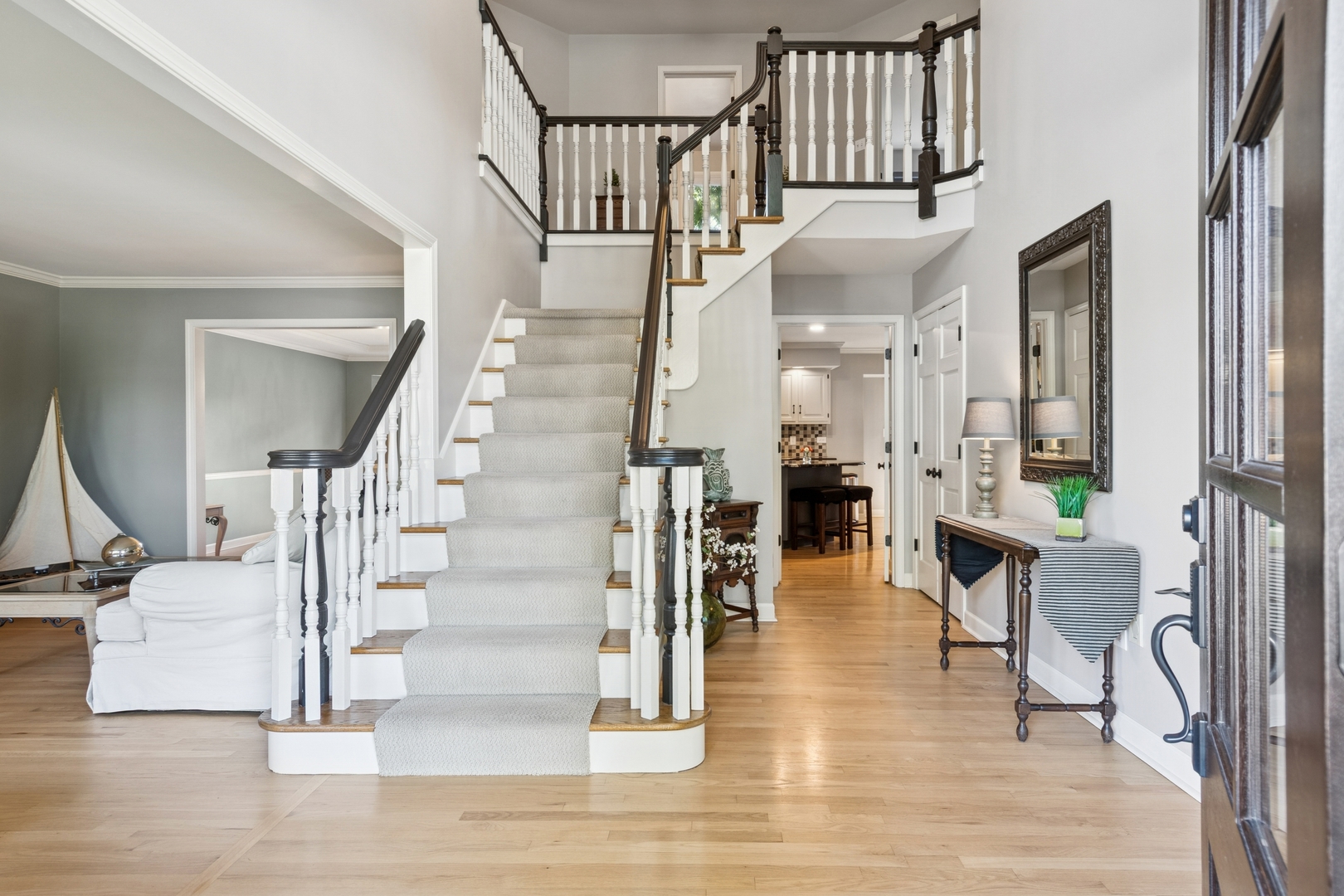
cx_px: 672
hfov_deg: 90.0
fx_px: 672
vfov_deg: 67.4
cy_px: 448
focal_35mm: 18
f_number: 8
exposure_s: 1/10
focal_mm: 12
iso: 250
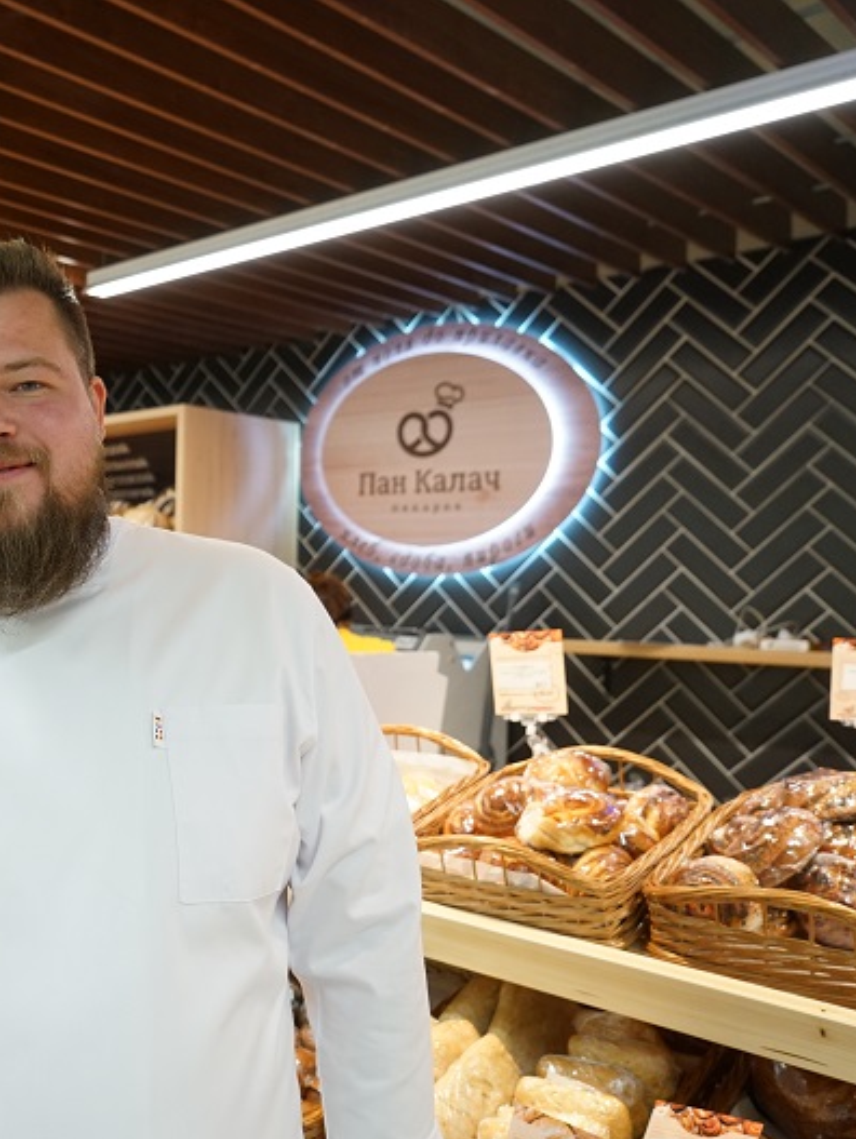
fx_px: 1153
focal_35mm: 35
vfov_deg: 52.6
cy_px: 574
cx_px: 15
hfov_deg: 36.9
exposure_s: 1/160
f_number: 4
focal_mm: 24
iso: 1000
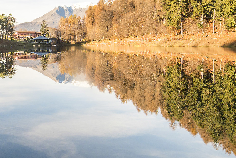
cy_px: 21
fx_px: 230
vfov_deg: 36.0
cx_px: -52
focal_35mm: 35
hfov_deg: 38.7
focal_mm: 14
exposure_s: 1/200
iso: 200
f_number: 14
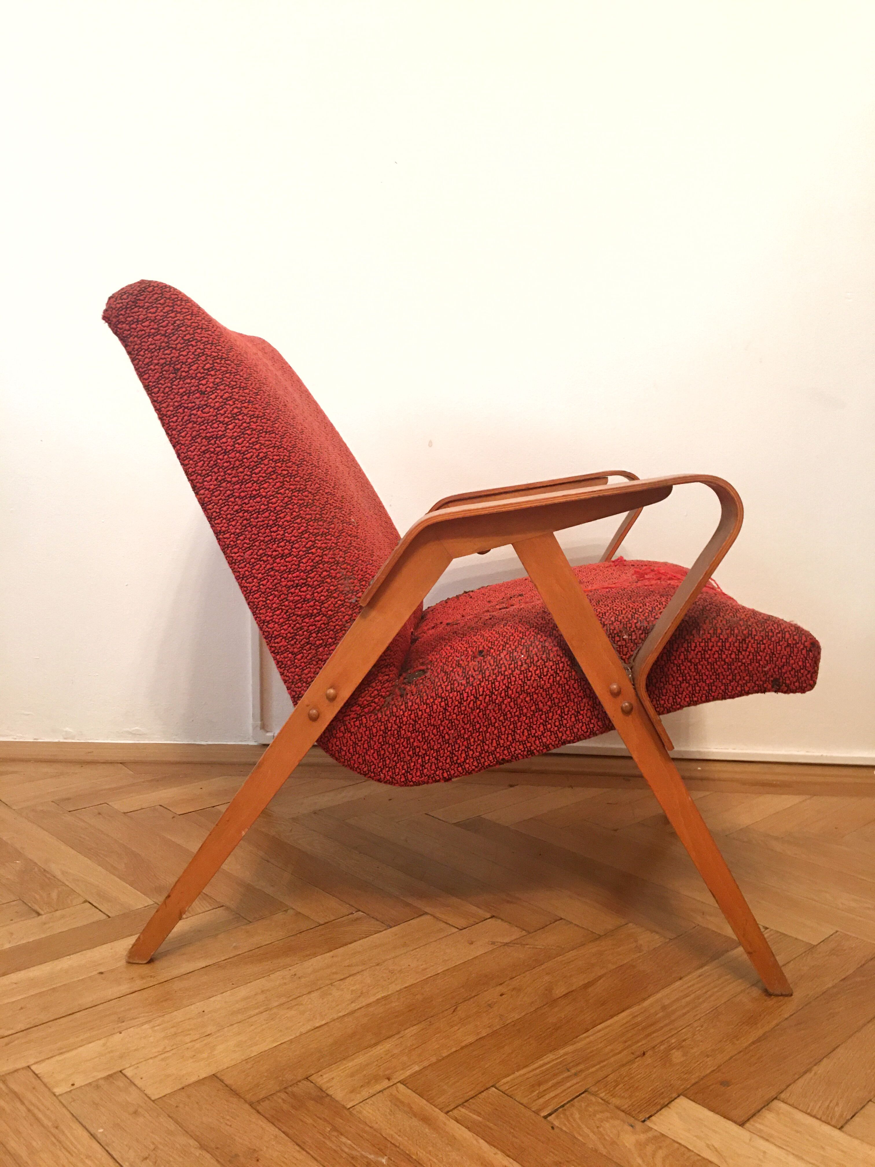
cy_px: 584
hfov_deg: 48.2
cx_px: 438
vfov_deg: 61.7
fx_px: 977
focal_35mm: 29
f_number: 2.2
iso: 100
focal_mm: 4.15
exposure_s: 1/17
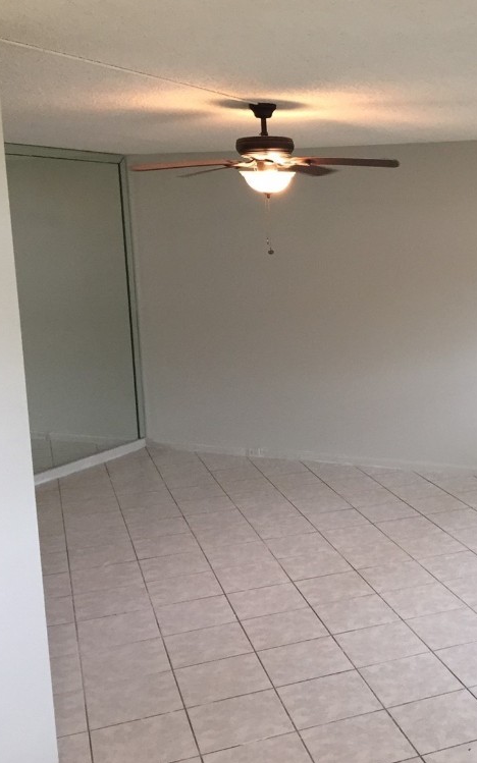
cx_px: 450
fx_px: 874
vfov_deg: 47.2
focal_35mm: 42
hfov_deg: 29.0
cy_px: 383
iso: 40
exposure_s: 1/30
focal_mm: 4.15
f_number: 2.2
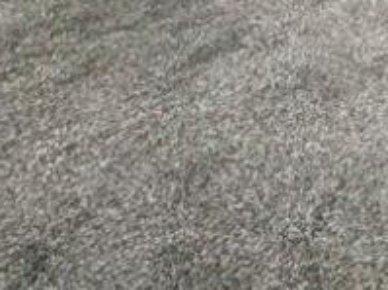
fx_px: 807
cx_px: 675
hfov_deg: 20.3
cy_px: -389
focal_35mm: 72
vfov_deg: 14.4
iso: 320
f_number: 2.2
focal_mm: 2.22
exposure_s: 1/97
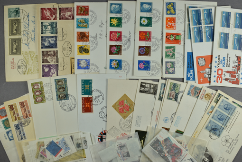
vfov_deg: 36.9
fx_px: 242
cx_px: 121
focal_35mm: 36
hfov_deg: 53.1
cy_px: 81
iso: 100
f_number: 22
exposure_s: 1/10
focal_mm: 24
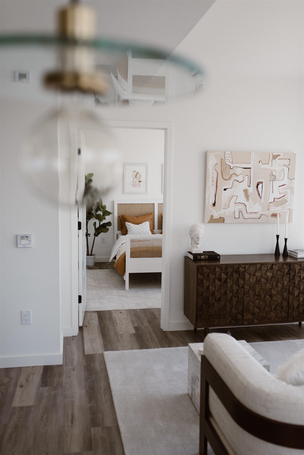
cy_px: 228
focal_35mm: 35
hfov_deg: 37.9
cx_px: 152
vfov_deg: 54.4
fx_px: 443
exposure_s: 1/1000
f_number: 2.5
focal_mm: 35
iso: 250
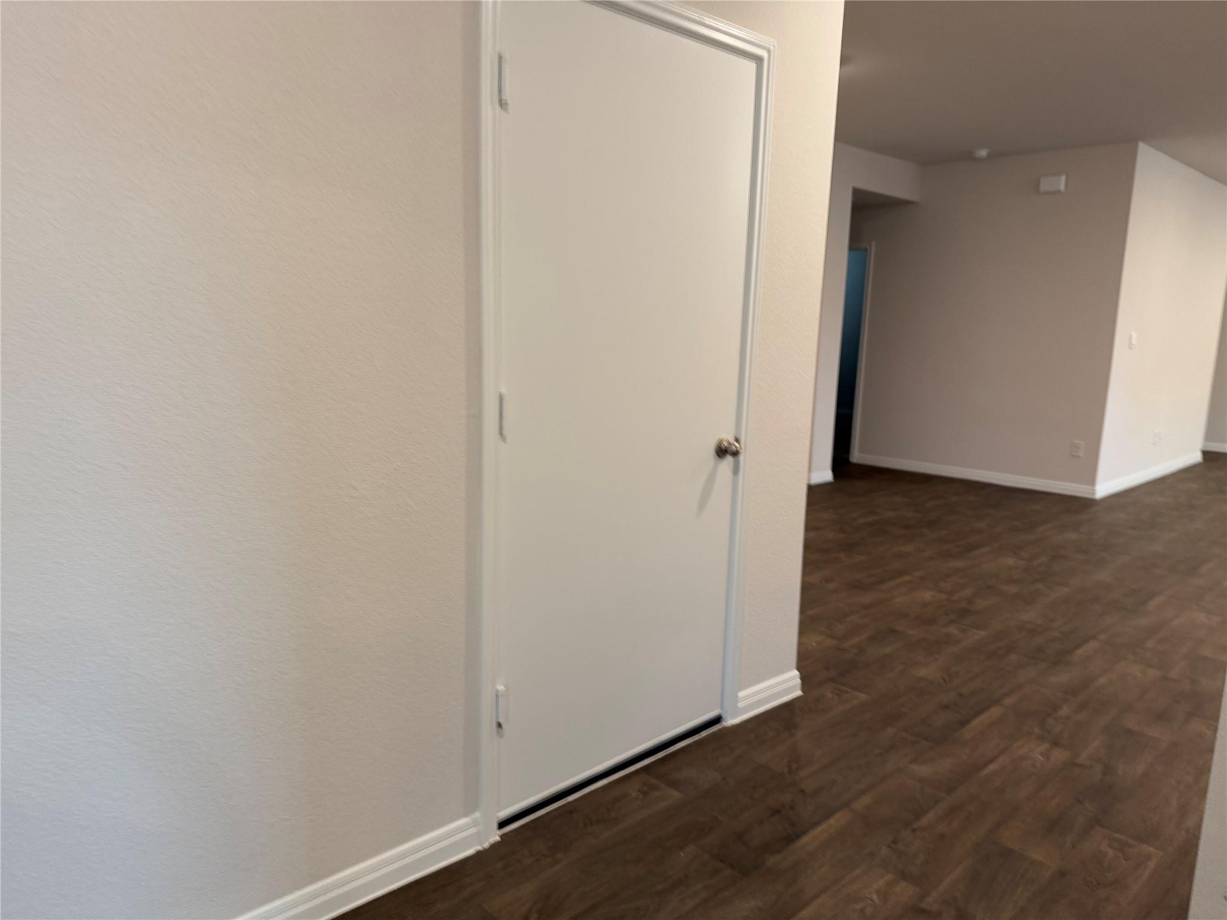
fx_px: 851
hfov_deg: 71.6
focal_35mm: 24
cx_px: 614
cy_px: 460
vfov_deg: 56.8
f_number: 1.78
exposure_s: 1/60
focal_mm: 6.76
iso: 200
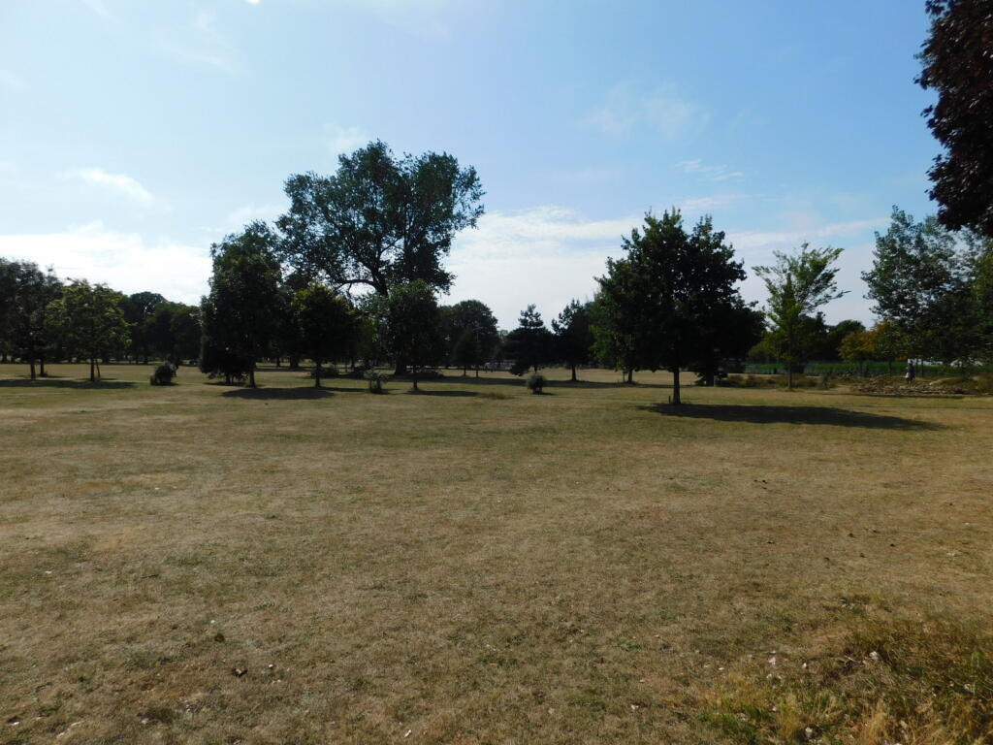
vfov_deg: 58.9
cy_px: 372
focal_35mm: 23
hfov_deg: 73.9
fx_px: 660
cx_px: 496
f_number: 6
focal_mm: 4
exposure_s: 1/800
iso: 125
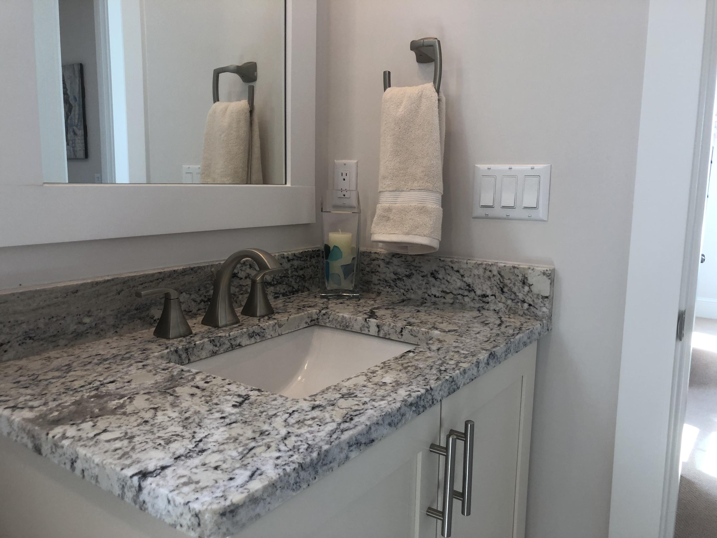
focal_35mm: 28
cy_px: 269
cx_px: 358
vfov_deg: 49.7
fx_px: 580
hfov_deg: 63.4
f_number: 1.8
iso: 25
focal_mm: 3.99
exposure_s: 1/40
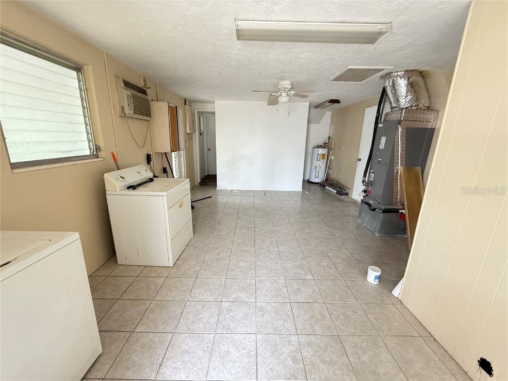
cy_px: 190
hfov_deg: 102.1
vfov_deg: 85.7
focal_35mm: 14
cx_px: 254
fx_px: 205
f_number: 2.2
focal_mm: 2.22
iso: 400
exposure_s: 1/64
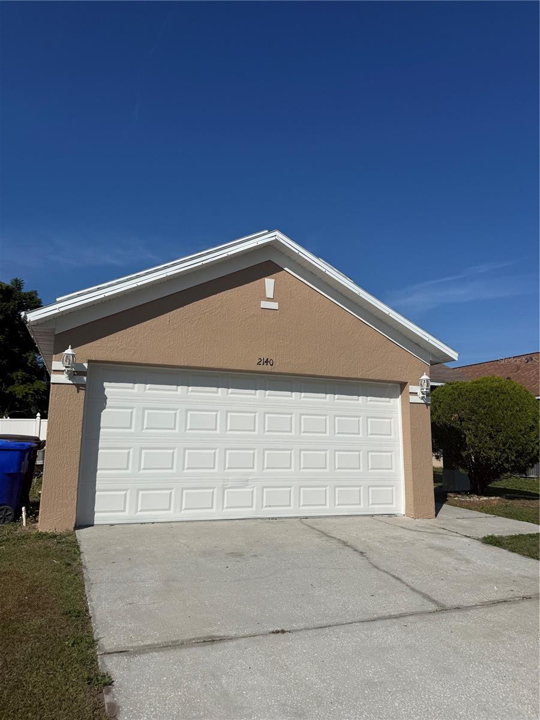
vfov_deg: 71.6
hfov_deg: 56.8
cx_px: 270
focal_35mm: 24
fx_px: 499
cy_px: 360
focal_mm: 6.76
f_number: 1.78
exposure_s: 1/14286
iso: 80
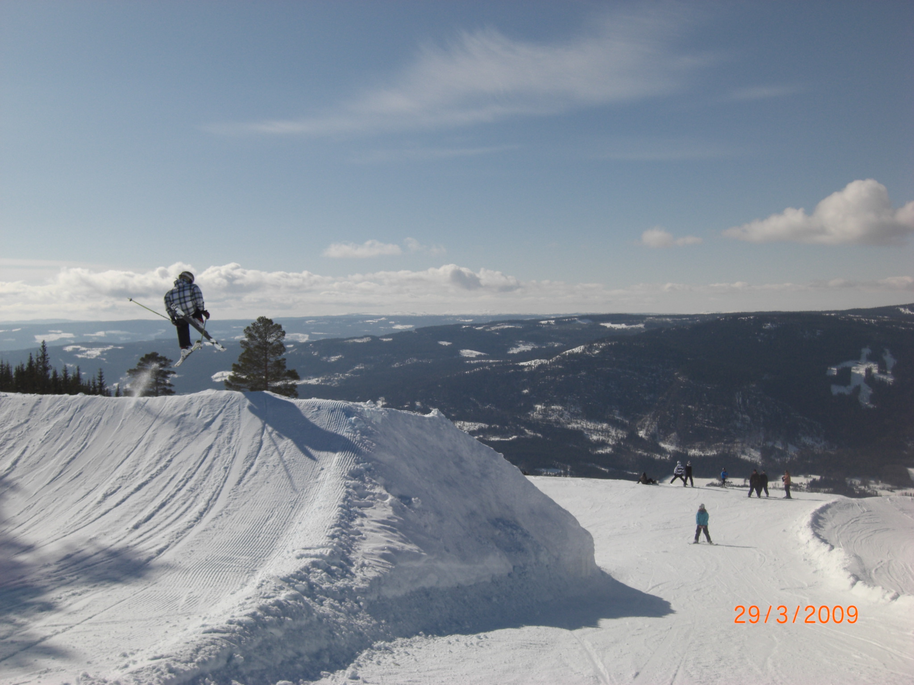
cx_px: 457
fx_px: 1003
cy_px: 342
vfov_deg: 37.7
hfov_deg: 49.0
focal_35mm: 38
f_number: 8
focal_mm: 7.9
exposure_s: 1/640
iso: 80
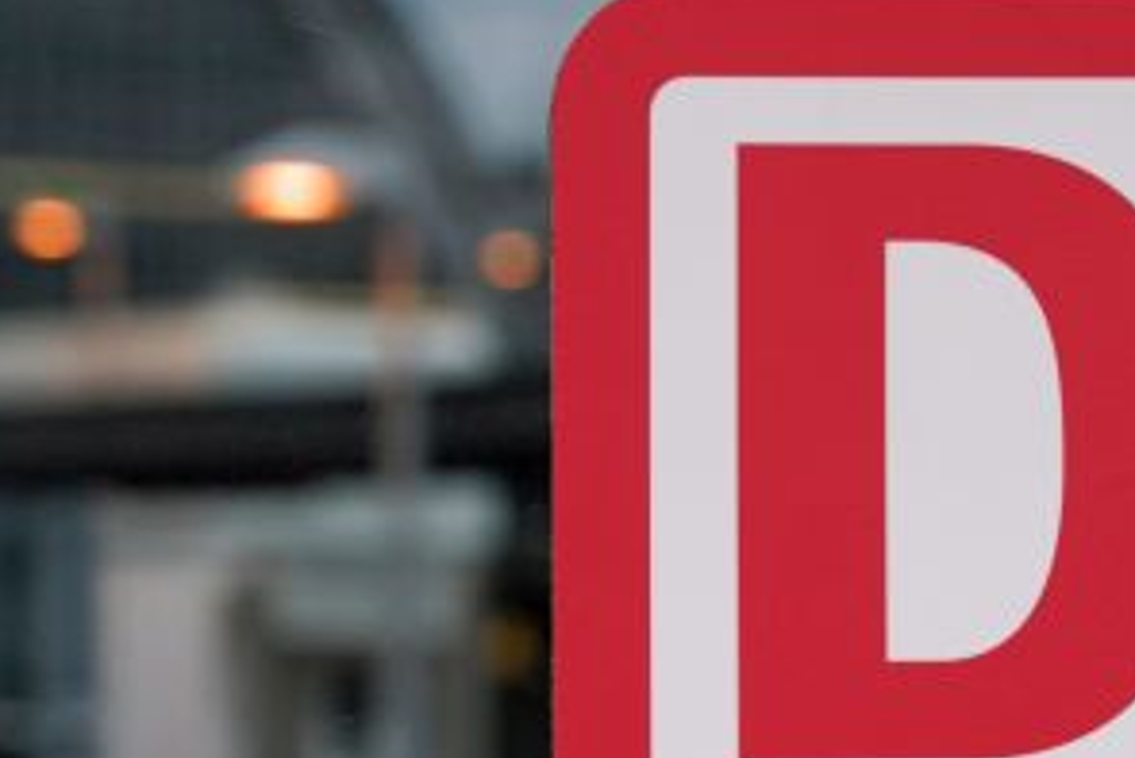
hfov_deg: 8.2
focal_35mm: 249
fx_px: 7854
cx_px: 1208
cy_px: 448
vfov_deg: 5.5
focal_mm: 105
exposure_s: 1/125
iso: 1250
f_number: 6.3
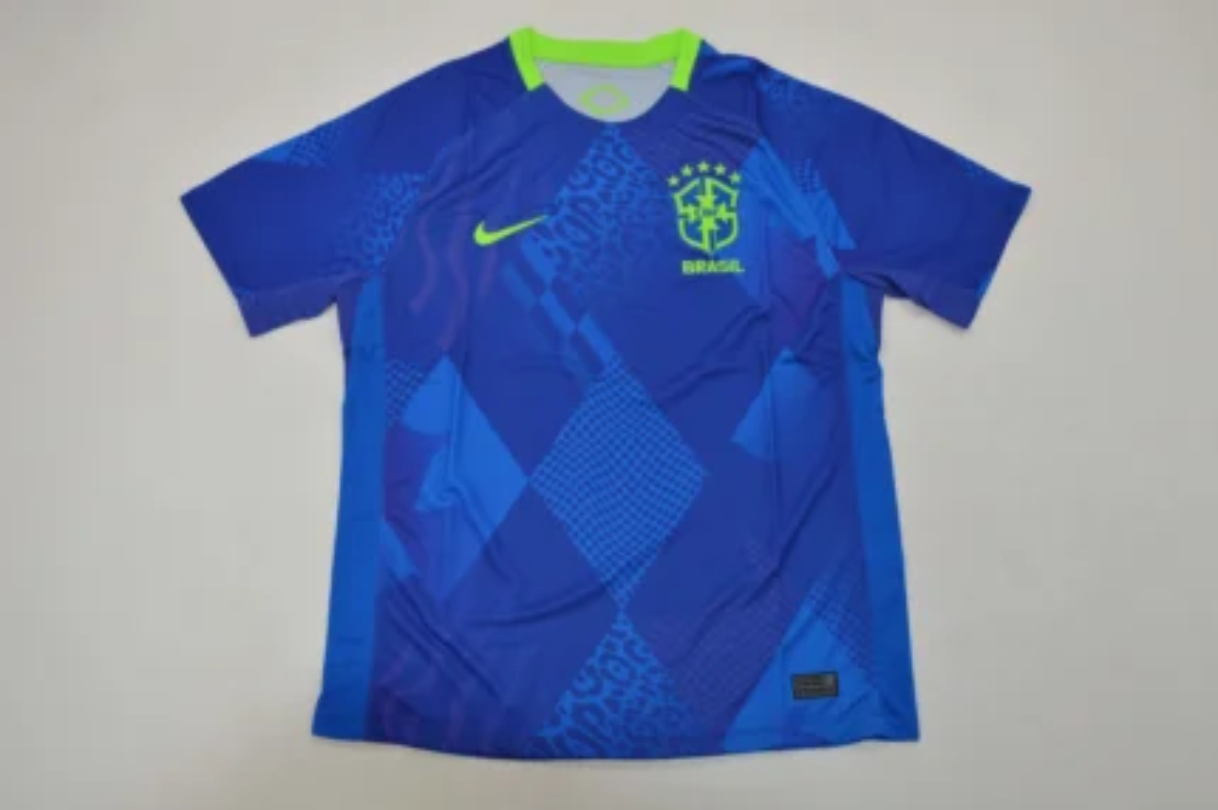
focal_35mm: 32
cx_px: 609
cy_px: 405
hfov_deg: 59.5
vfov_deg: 41.7
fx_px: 1065
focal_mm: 21
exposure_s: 1/200
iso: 400
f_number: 9
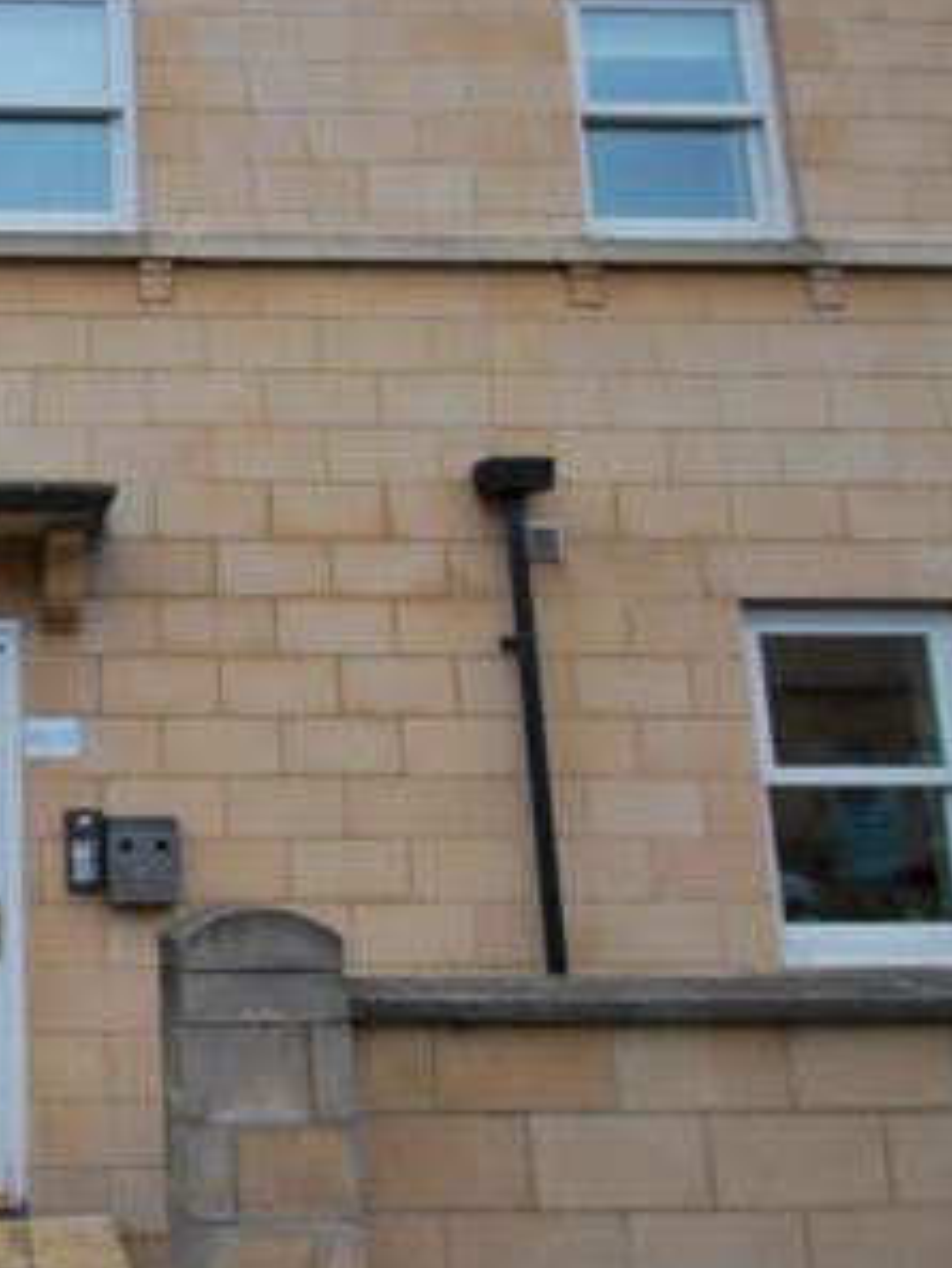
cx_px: -43
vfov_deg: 53.7
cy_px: 538
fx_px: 1246
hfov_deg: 36.6
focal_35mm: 34
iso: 100
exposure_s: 1/160
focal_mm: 10
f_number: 6.3
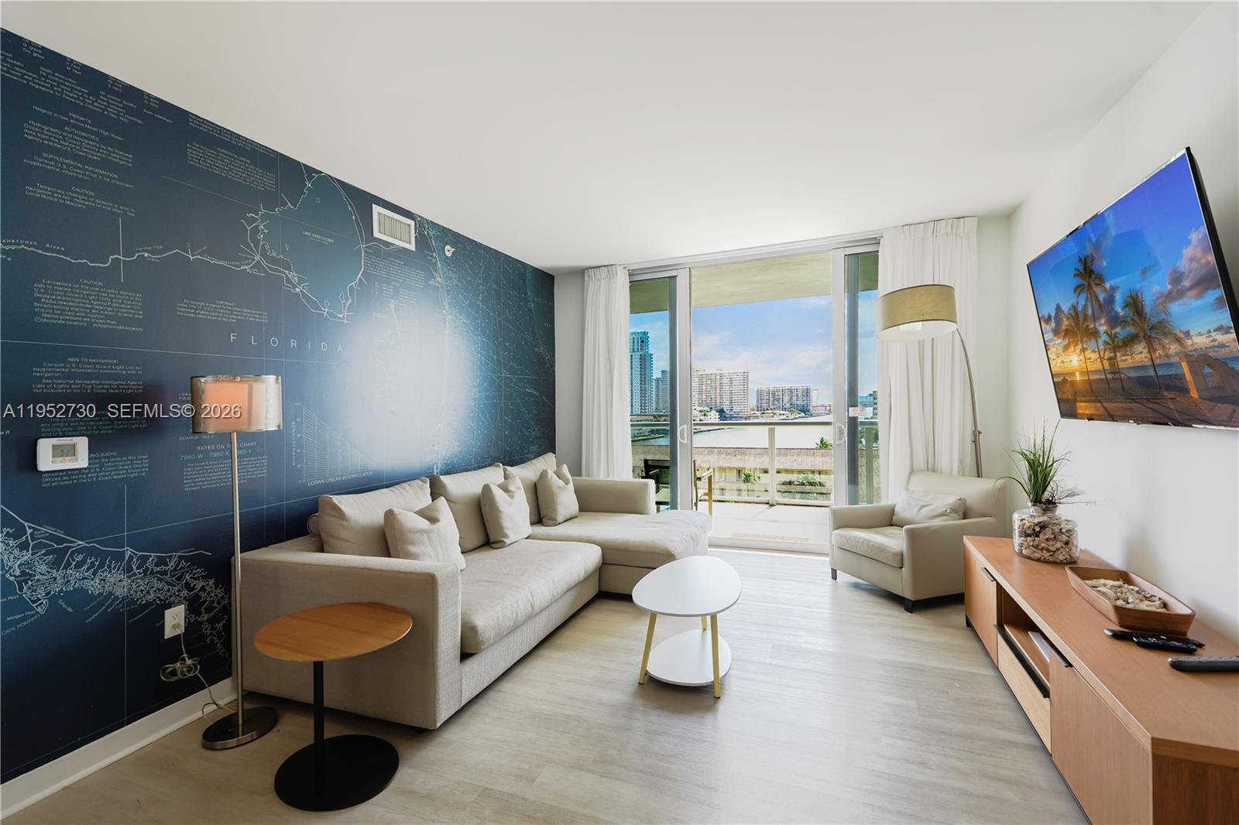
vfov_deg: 73.7
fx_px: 551
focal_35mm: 16
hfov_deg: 96.7
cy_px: 412
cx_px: 620
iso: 640
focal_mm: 16
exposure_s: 1/800
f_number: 5
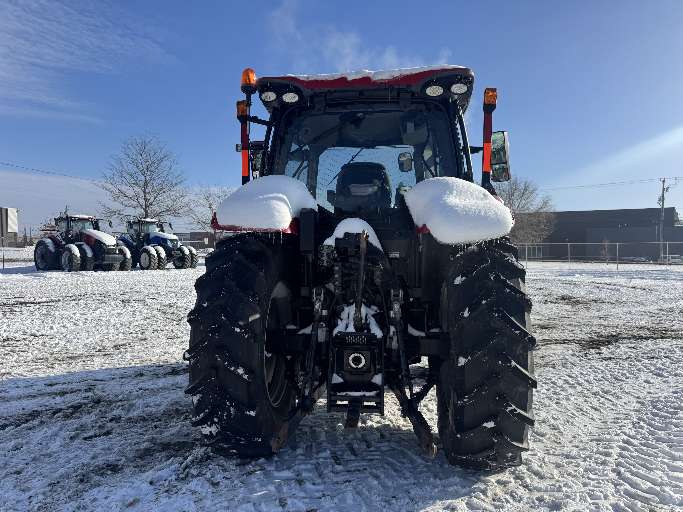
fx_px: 474
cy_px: 256
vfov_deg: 56.8
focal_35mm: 24
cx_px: 342
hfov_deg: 71.6
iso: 80
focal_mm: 6.76
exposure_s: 1/7092
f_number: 1.78
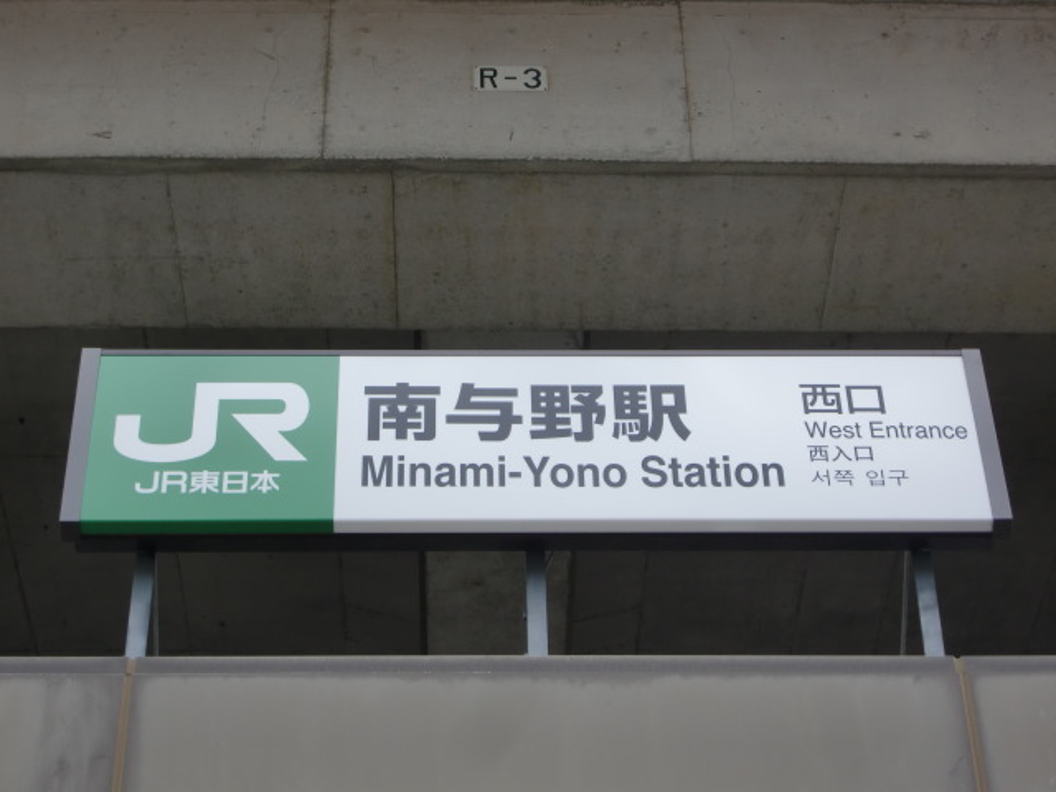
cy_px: 396
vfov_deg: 18.7
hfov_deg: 24.7
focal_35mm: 79
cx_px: 528
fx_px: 2410
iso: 64
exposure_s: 1/125
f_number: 4.6
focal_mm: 13.9
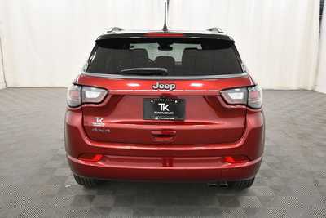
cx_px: 163
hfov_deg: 61.9
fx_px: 272
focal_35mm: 30
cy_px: 109
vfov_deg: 43.6
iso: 1600
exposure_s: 1/125
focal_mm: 20
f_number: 5.6
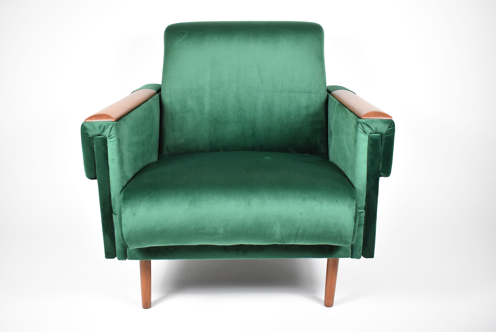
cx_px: 248
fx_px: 496
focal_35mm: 36
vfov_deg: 36.9
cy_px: 166
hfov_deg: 53.1
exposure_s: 1/125
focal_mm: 24
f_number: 4
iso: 2000
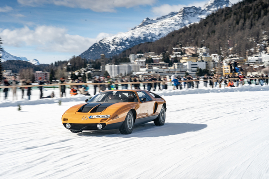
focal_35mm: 67
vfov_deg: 20.3
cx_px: 134
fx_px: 501
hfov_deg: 30.1
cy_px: 90
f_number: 16
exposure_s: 1/50
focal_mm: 67
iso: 125
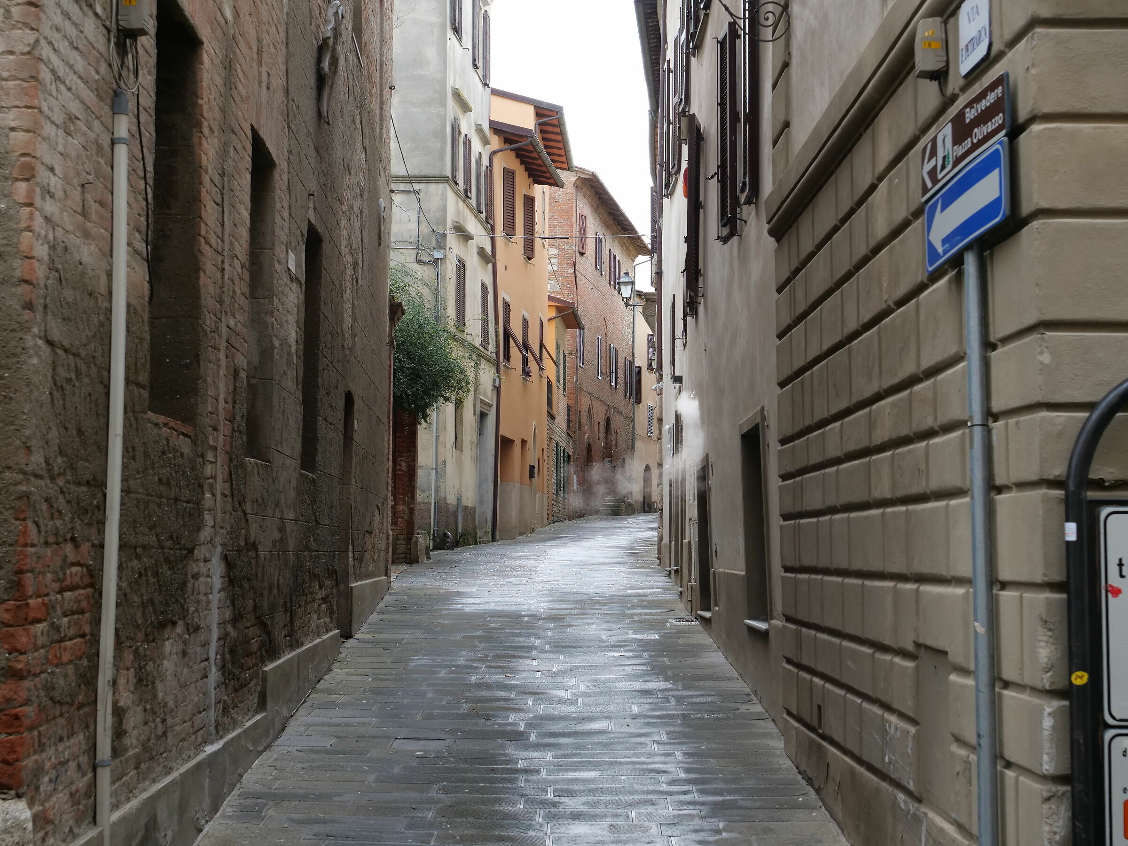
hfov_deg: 38.2
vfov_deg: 29.1
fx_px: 1629
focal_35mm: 50
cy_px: 423
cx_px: 564
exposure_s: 1/320
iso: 800
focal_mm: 25
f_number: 5.6
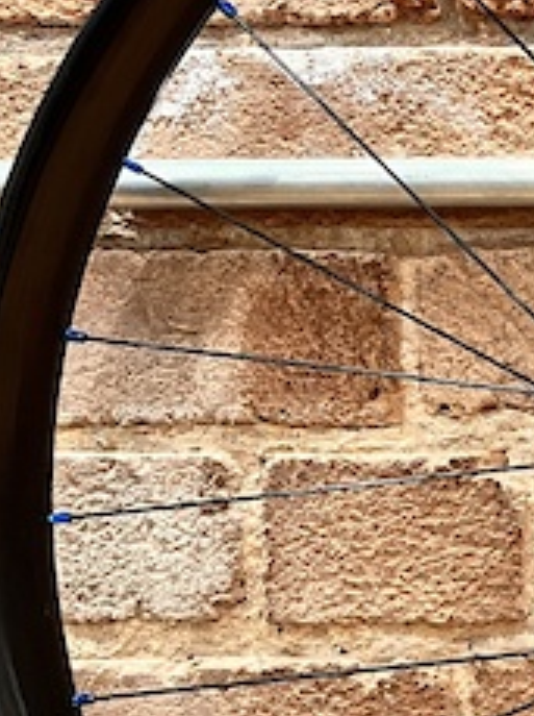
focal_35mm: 91
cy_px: 303
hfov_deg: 14.8
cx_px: 862
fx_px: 1877
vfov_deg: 21.6
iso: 500
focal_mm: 5.1
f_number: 1.6
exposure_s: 1/40
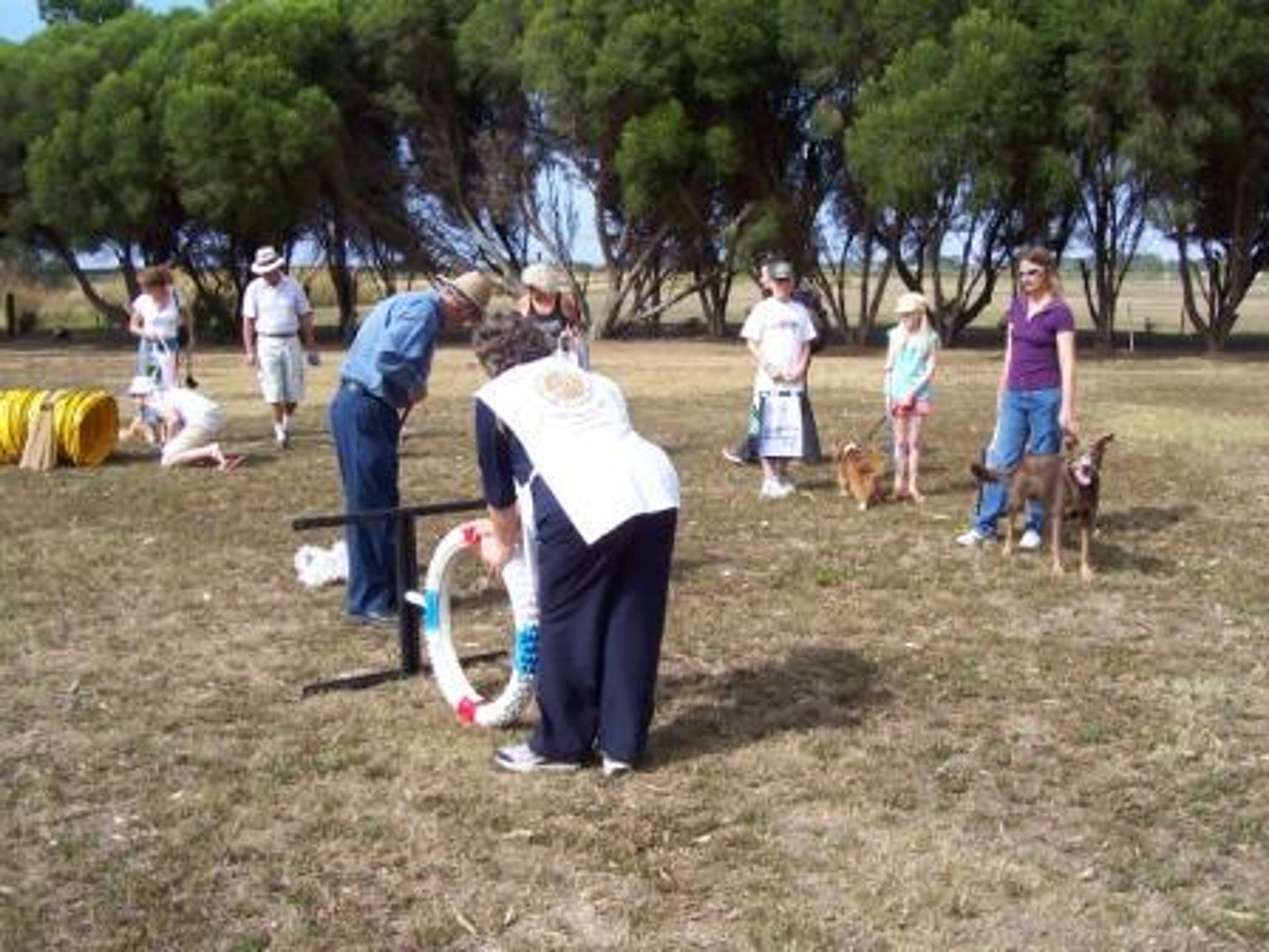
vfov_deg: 41.8
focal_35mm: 34
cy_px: 476
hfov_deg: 54.0
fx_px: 1246
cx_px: 634
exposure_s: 1/350
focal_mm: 5.6
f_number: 5.6
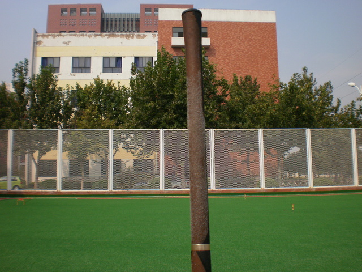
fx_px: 376
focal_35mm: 36
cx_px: 181
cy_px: 136
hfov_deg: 51.4
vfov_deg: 39.7
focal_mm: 6.3
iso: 100
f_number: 4.6
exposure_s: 1/640
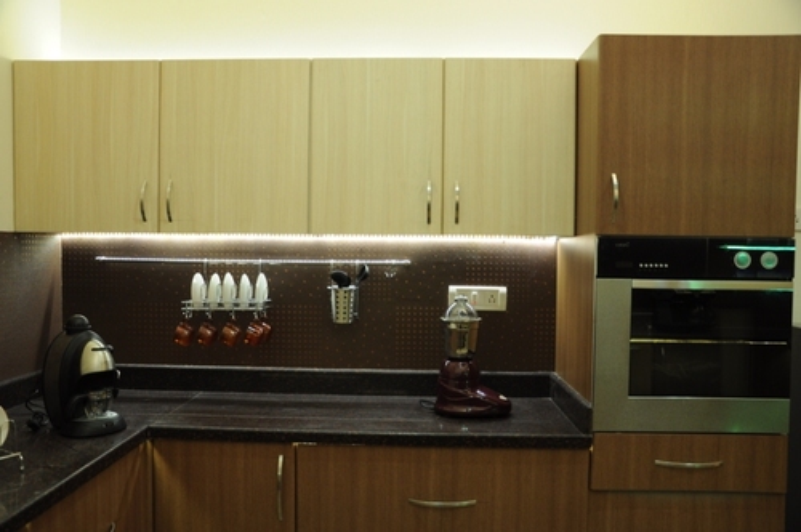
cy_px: 266
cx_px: 400
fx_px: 700
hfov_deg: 59.6
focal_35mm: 32
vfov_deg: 41.6
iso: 400
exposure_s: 1/10
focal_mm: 21
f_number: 4
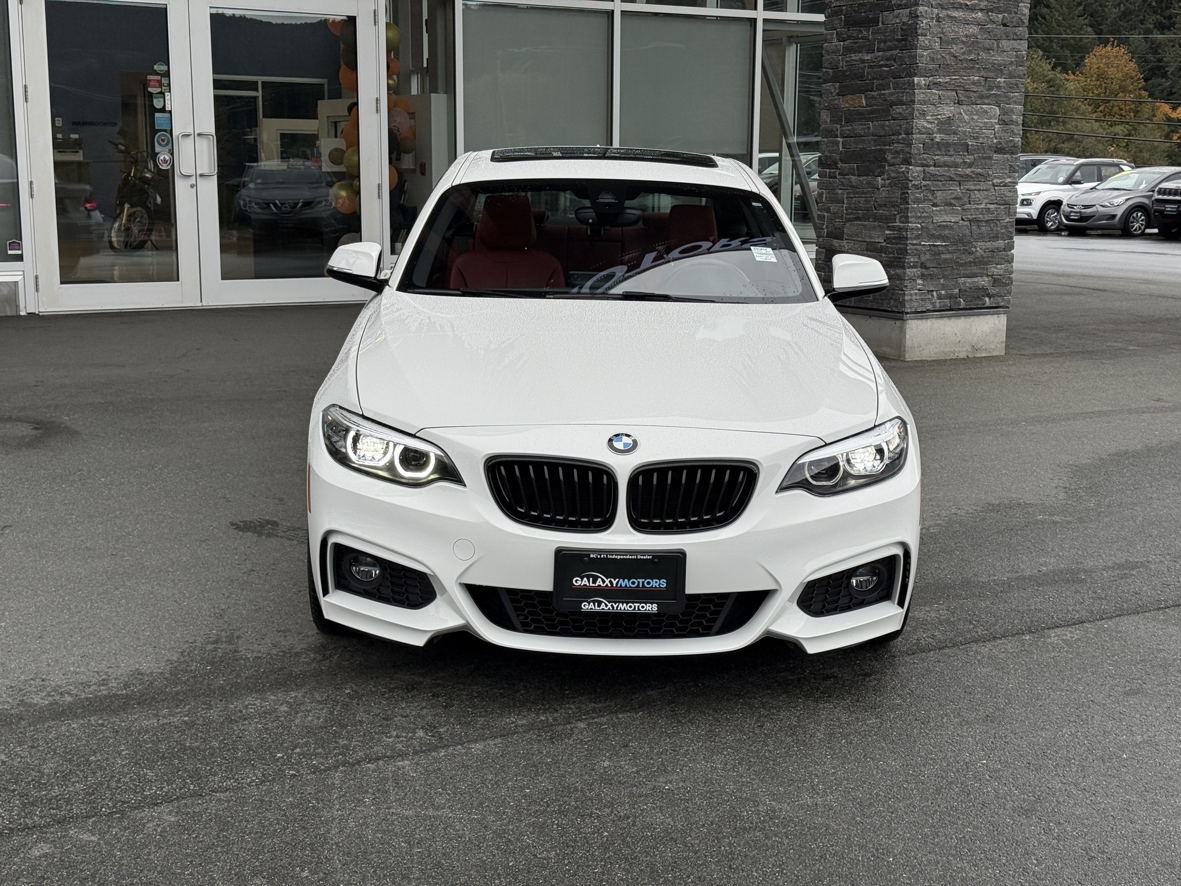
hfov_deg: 39.7
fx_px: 1638
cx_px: 590
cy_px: 443
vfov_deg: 30.3
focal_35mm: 48
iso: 64
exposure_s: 1/906
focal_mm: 6.76
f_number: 1.78
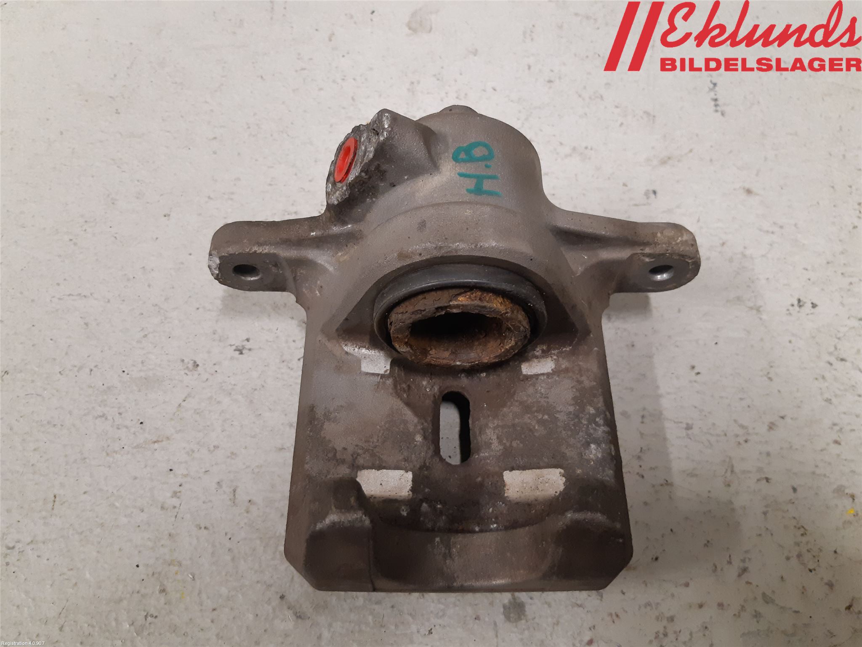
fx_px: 647
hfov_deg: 67.3
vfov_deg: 53.1
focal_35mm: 26
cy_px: 324
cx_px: 431
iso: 250
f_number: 1.7
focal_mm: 3.93
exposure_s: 1/50
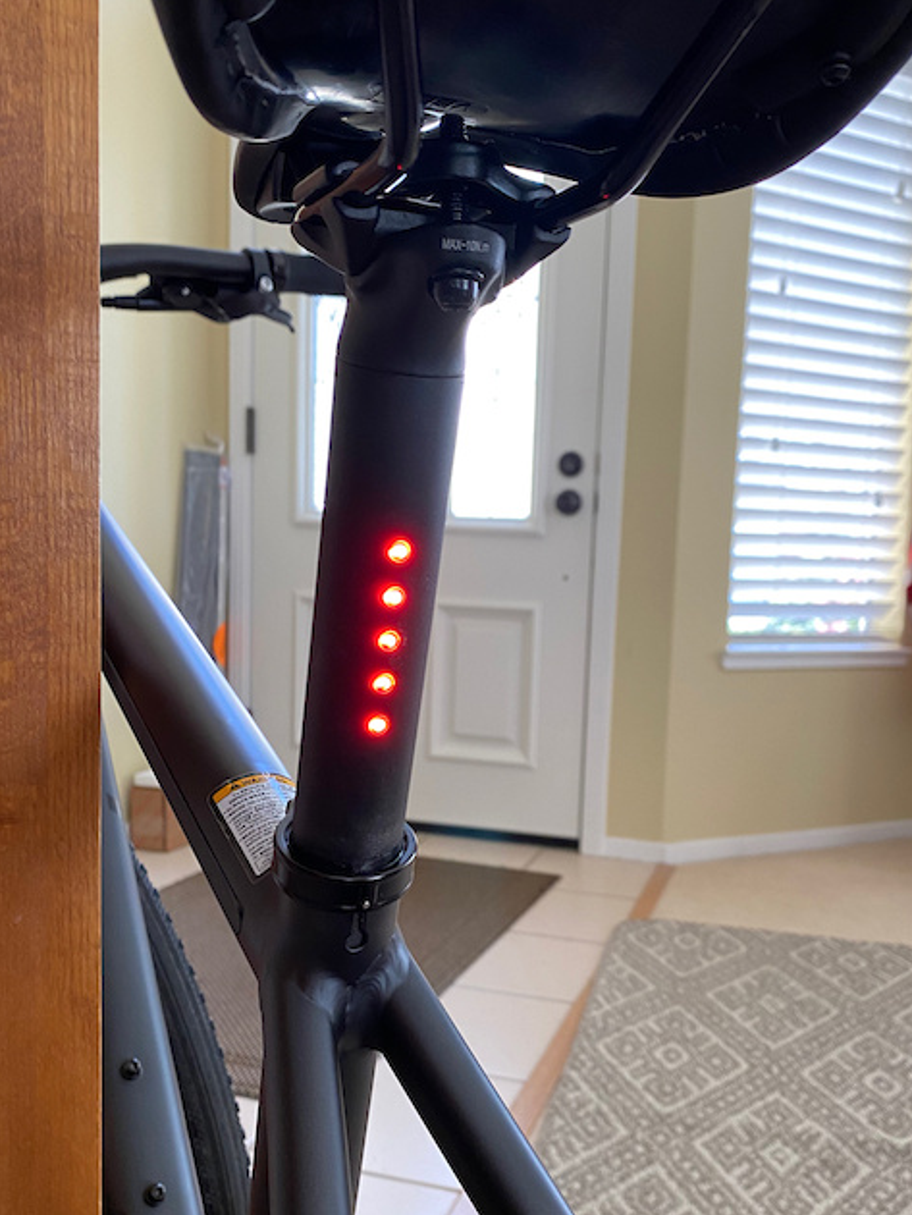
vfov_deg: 55.2
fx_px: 1158
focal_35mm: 33
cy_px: 677
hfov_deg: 43.0
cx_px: 478
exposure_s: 1/94
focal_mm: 4.25
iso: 125
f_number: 1.8
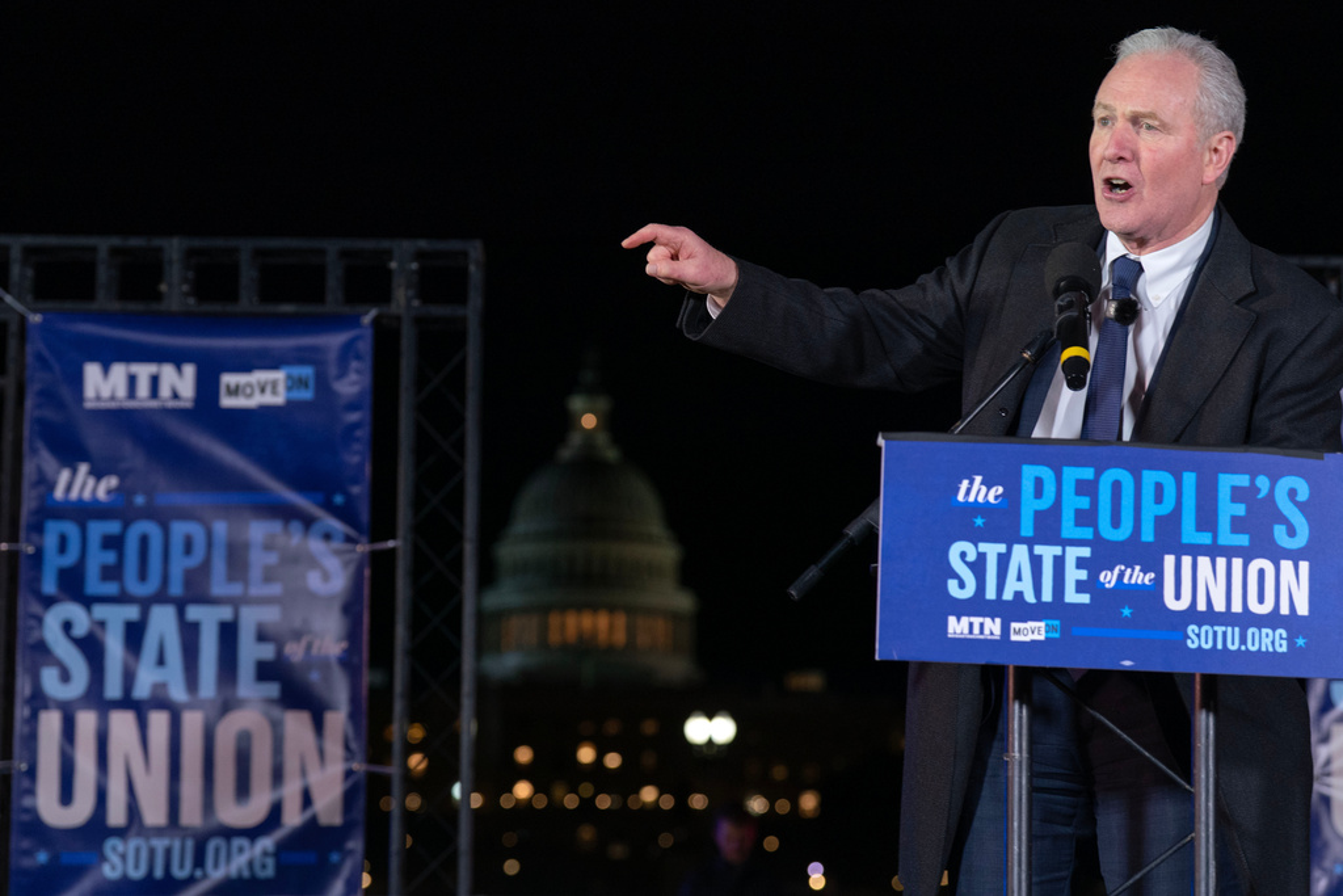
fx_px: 2985
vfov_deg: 17.1
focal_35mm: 80
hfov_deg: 25.4
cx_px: 672
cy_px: 448
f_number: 4
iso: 2000
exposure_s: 1/320
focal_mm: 80
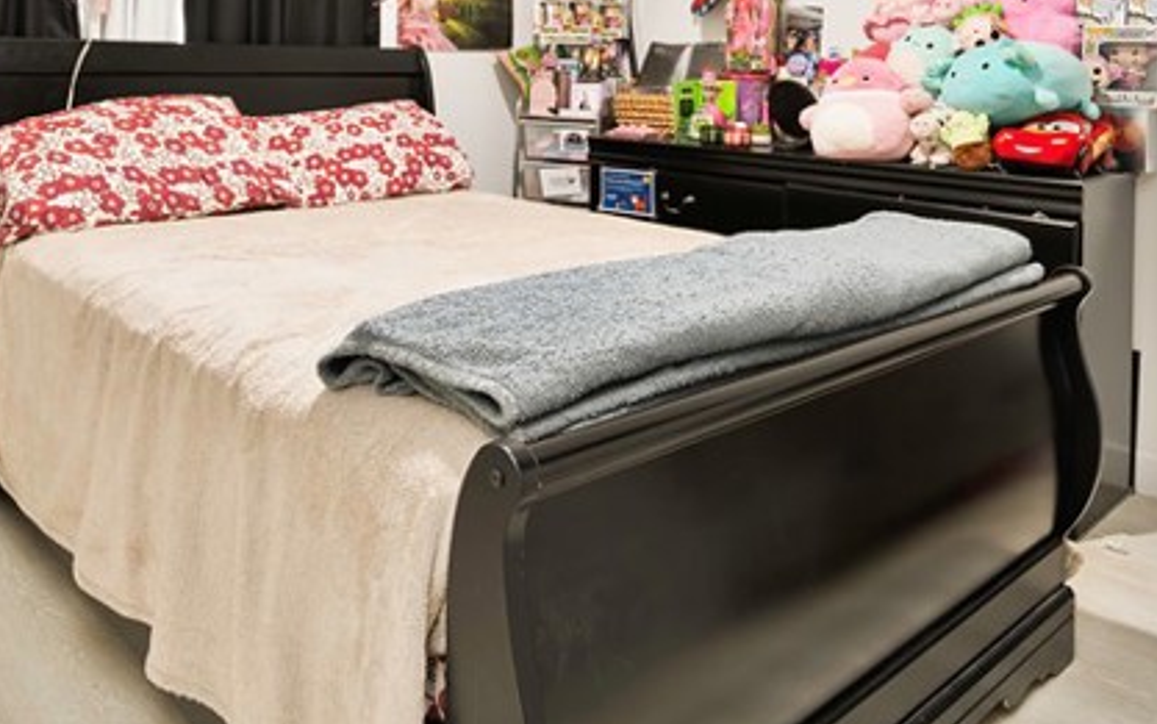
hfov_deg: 62.3
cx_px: 458
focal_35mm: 30
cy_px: 53
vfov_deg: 38.5
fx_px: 946
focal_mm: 12
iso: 2500
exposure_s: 1/60
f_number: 4
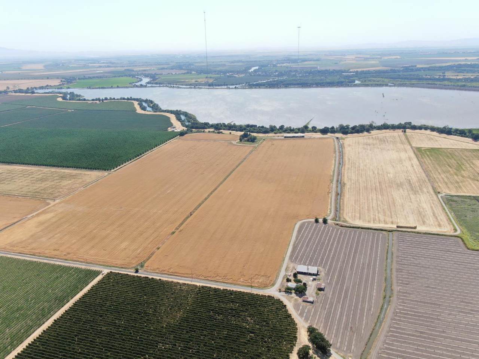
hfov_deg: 61.7
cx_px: 240
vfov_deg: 48.2
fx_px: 401
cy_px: 180
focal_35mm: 29
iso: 100
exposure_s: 1/1000
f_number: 3
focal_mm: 5.11
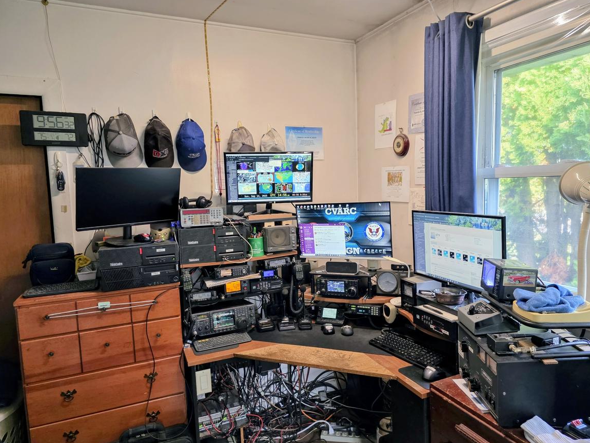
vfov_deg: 56.8
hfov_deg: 71.6
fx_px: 409
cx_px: 304
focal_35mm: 24
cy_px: 218
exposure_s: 1/120
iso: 320
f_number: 1.7
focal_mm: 6.3
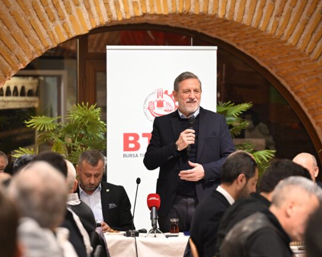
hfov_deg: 11.7
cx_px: 183
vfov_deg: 9.4
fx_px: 1572
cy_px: 128
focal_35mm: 165
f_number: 3.5
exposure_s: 1/80
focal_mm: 145
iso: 1600
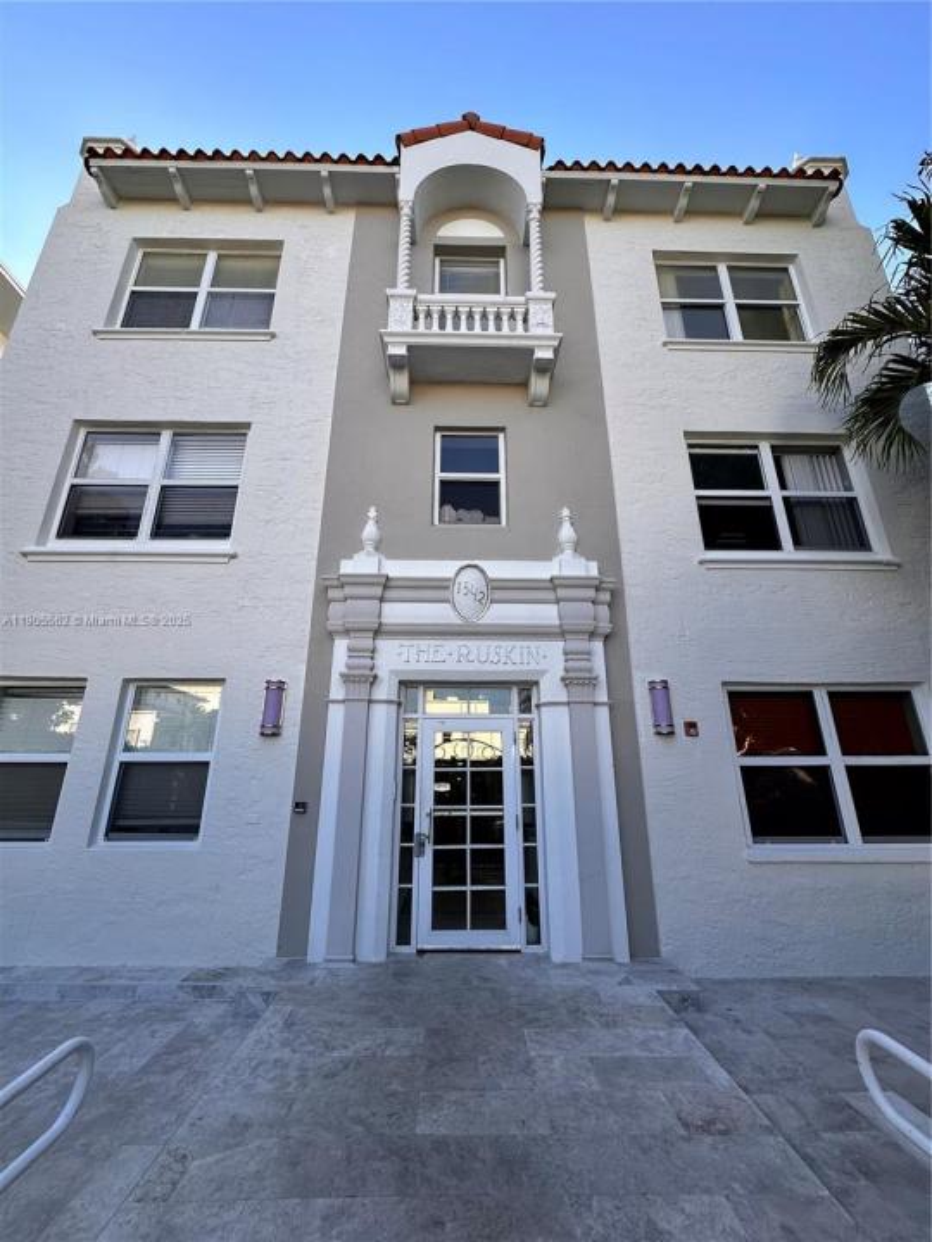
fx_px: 503
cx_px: 466
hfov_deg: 85.7
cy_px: 621
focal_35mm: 14
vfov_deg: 102.1
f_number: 2.2
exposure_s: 1/415
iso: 40
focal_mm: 2.22
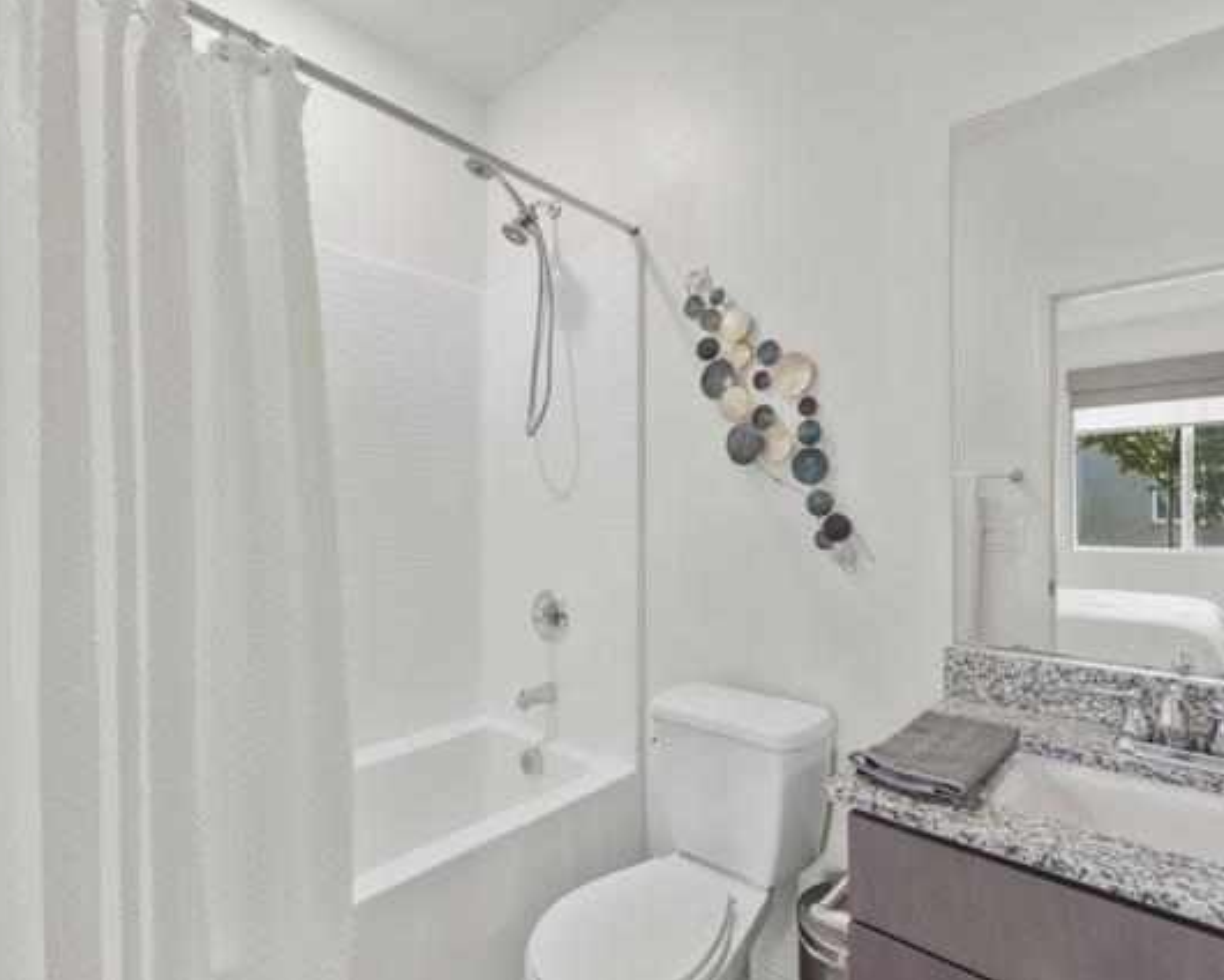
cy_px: 491
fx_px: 616
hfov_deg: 89.6
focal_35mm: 17
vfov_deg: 77.0
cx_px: 635
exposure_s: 2
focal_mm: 10
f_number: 8
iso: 100
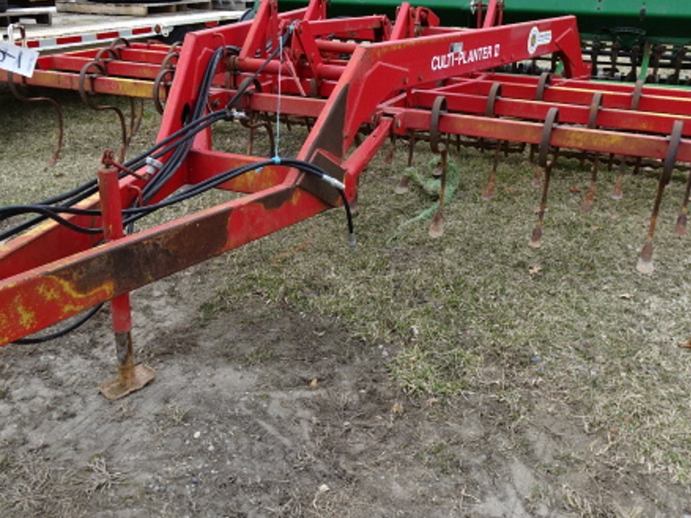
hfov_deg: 52.6
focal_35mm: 35
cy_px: 253
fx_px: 699
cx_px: 334
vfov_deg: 40.7
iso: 80
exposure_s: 1/160
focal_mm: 4.1
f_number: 3.5
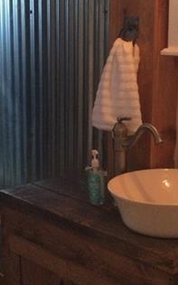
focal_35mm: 80
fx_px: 621
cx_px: 108
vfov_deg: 25.8
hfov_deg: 16.3
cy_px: 141
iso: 200
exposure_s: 1/15
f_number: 2.4
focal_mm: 3.3
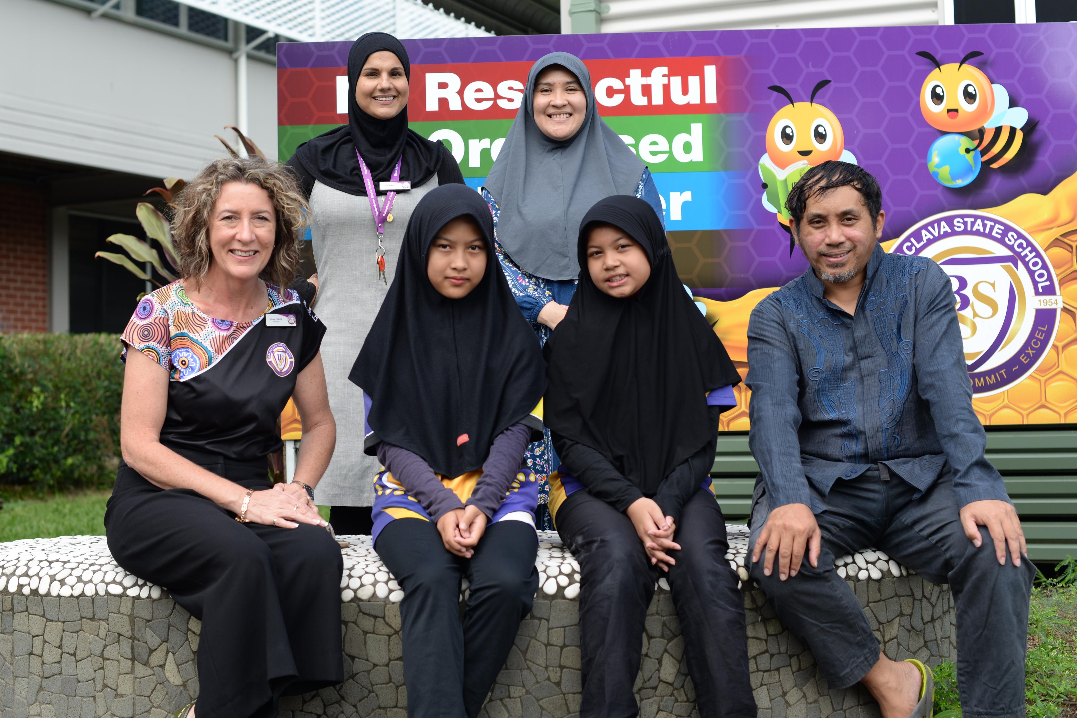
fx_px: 1496
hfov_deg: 39.6
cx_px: 538
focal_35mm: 50
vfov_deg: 27.0
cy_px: 359
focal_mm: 50
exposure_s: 1/500
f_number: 4
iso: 125
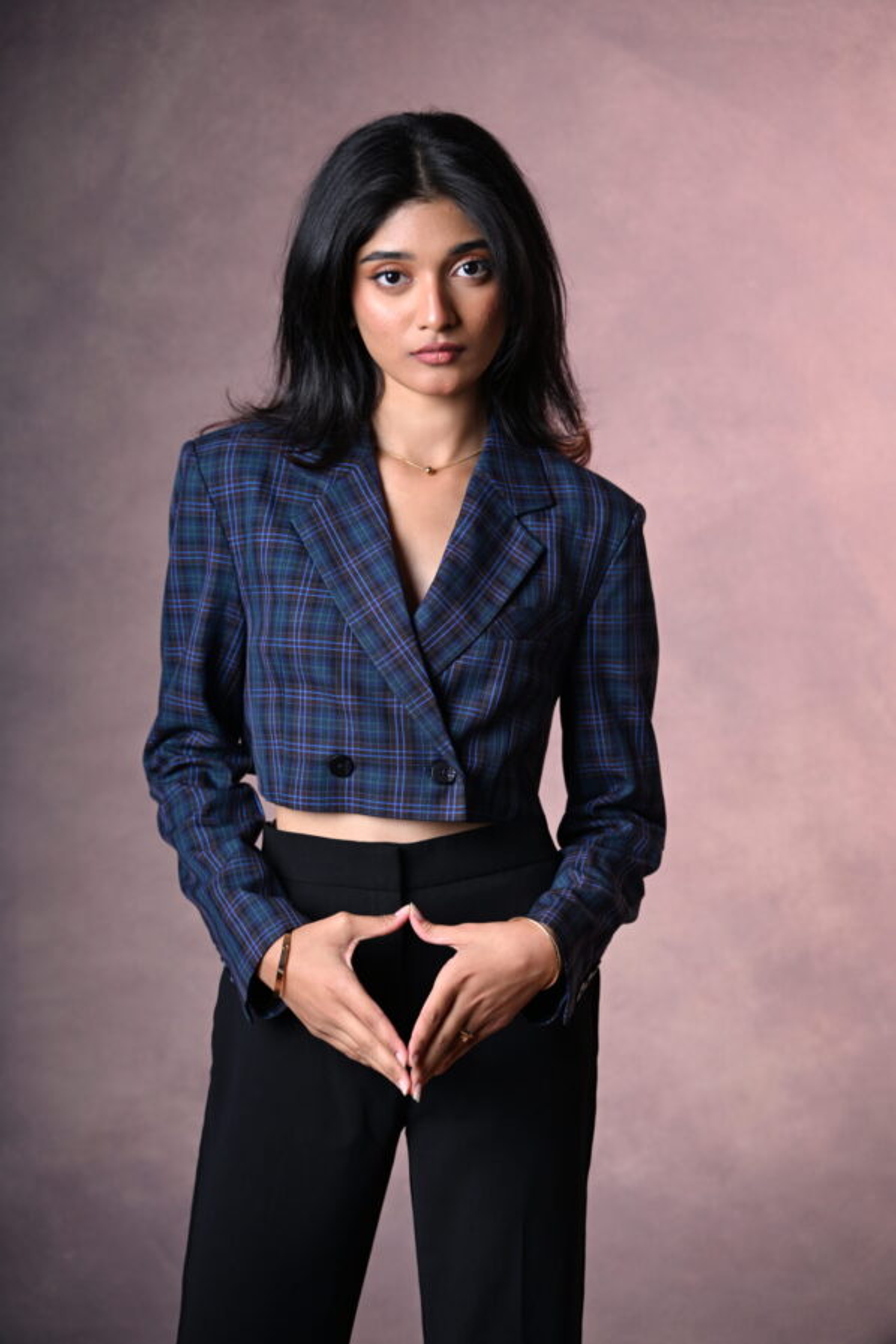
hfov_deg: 18.2
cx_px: 448
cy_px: 672
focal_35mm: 75
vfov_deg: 27.0
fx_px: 2800
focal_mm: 75
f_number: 4
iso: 250
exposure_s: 1/200
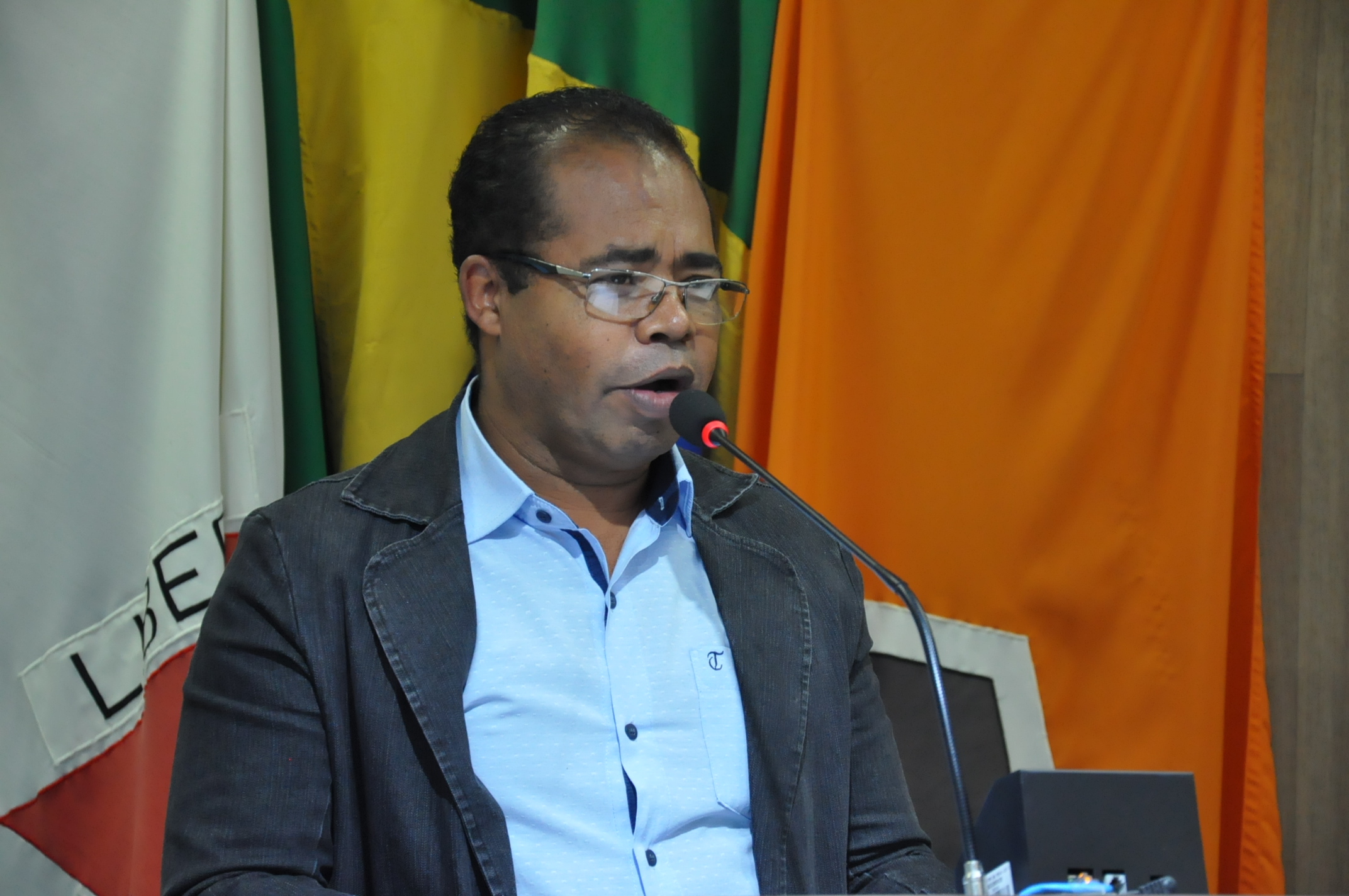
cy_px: 448
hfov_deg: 17.1
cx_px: 674
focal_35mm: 120
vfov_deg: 11.4
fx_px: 4491
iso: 2000
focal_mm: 80
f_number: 5.3
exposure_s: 1/80
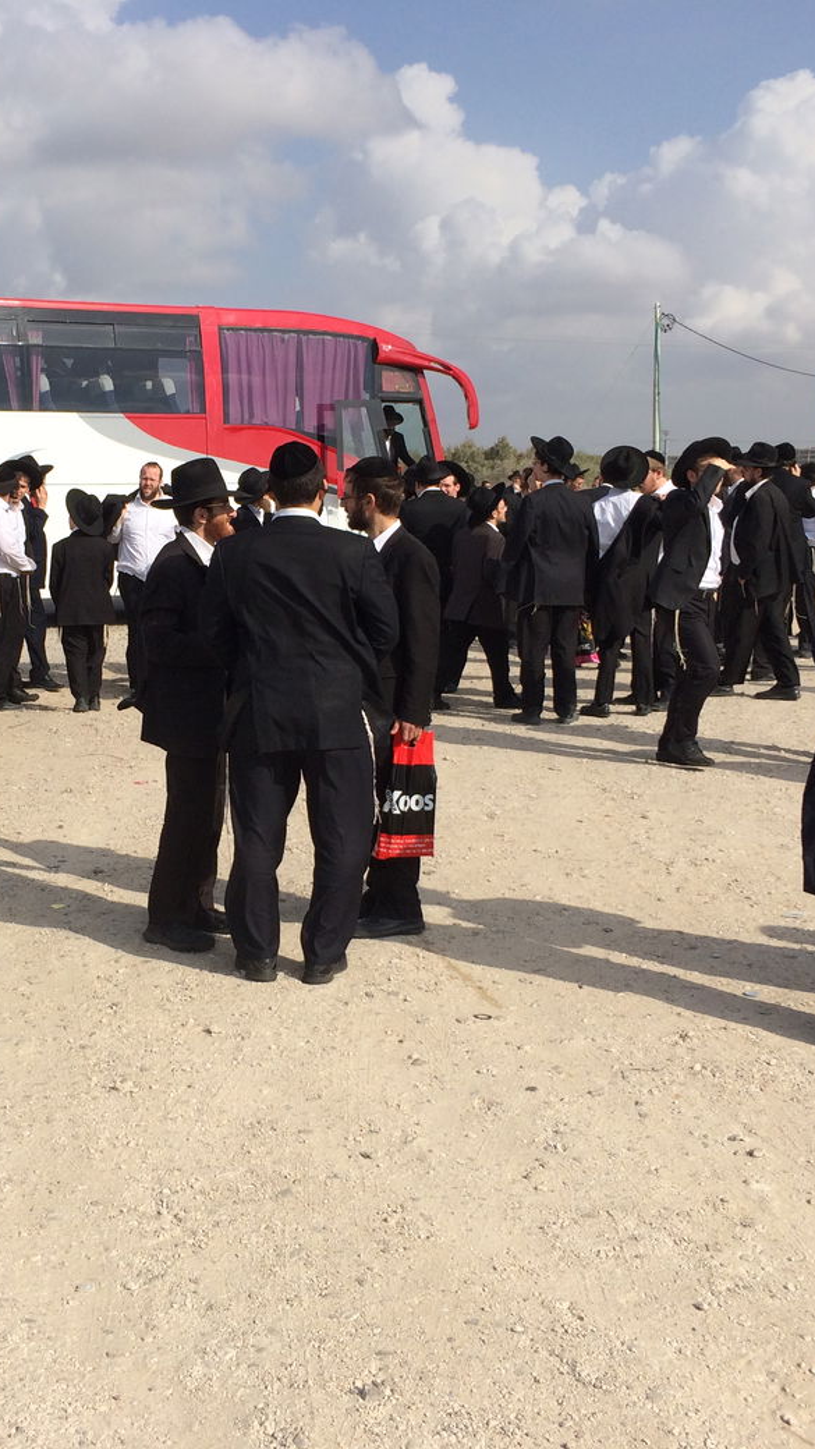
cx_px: 220
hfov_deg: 26.8
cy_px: 720
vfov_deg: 46.4
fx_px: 1690
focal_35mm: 44
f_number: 2.2
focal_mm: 4.12
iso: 40
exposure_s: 1/3425
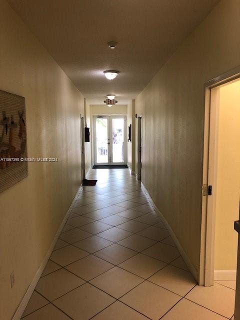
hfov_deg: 49.7
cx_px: 120
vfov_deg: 63.4
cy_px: 160
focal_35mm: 28
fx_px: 259
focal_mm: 3.99
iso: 25
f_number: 1.8
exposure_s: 1/30
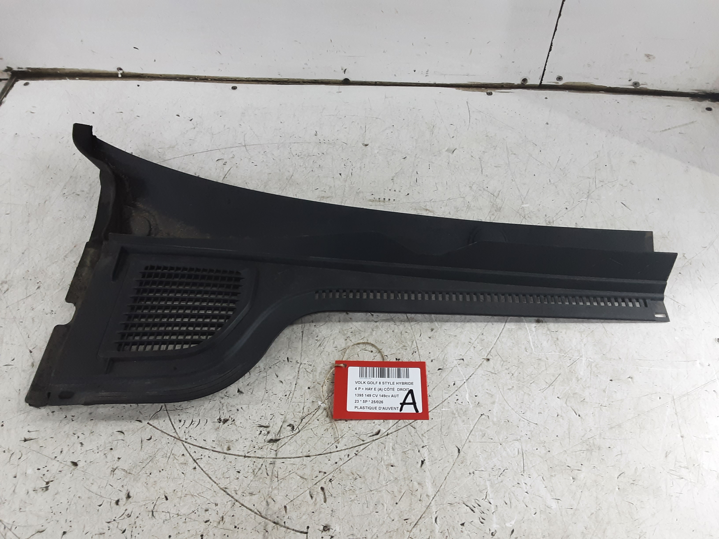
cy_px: 270
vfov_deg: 51.4
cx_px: 360
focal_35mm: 27
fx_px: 561
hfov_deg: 65.3
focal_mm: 2.91
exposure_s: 1/50
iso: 125
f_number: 1.9
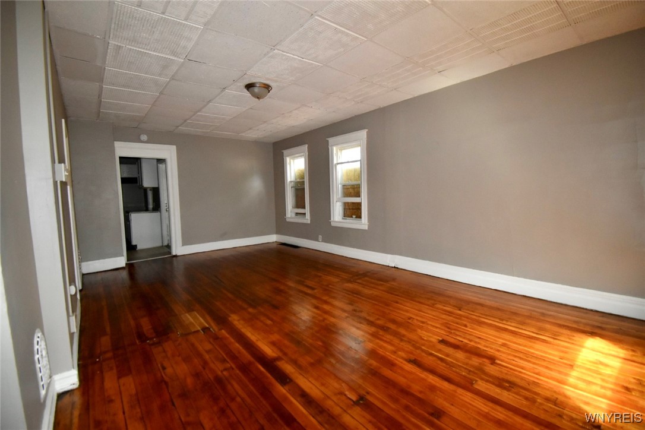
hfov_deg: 100.4
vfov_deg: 77.3
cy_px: 215
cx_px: 322
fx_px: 269
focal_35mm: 15
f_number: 4.5
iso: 1600
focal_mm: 10
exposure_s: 1/125
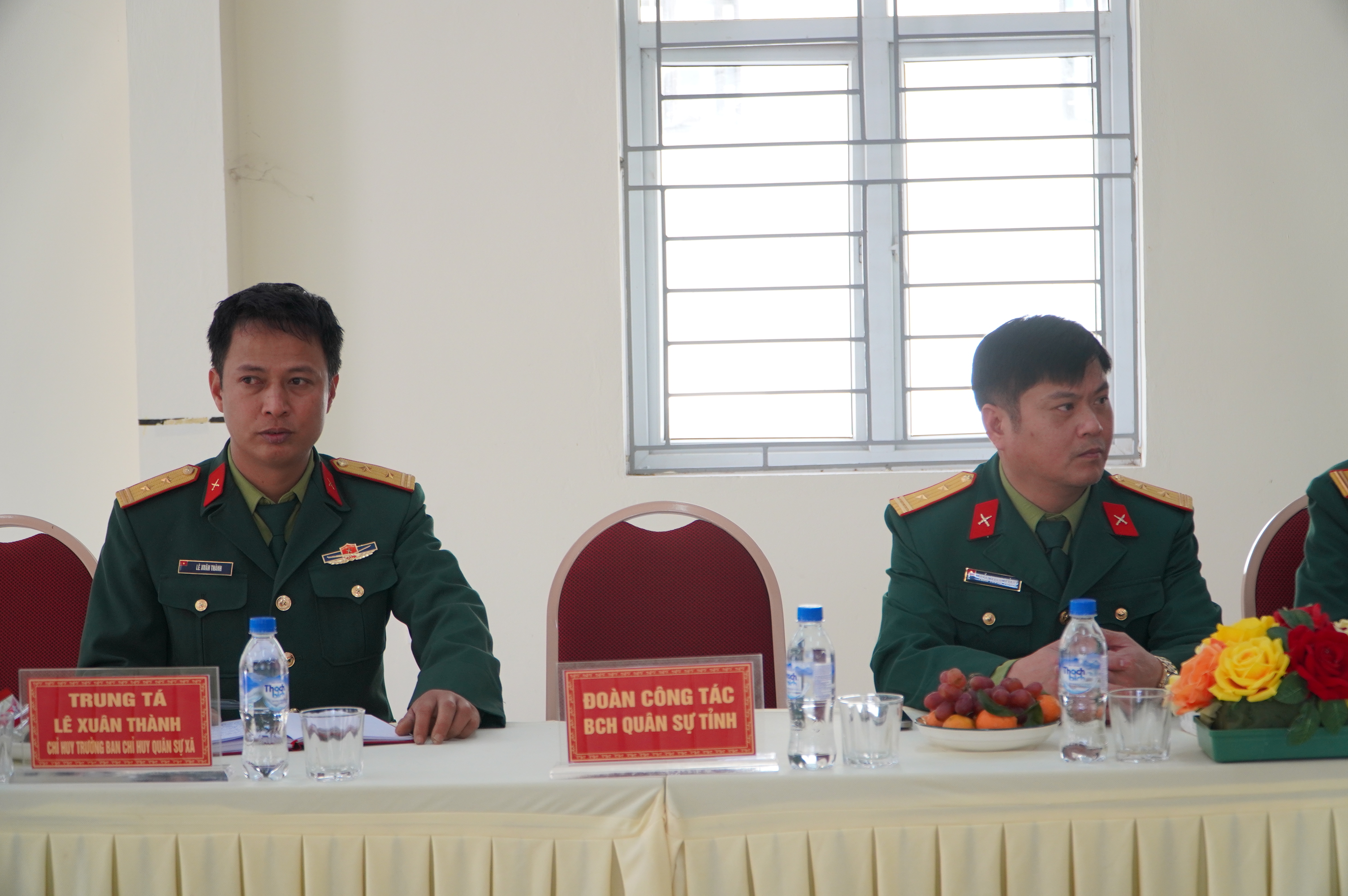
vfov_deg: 21.5
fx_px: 2357
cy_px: 448
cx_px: 674
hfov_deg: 31.9
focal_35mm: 63
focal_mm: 42
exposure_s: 1/160
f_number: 4
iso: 500
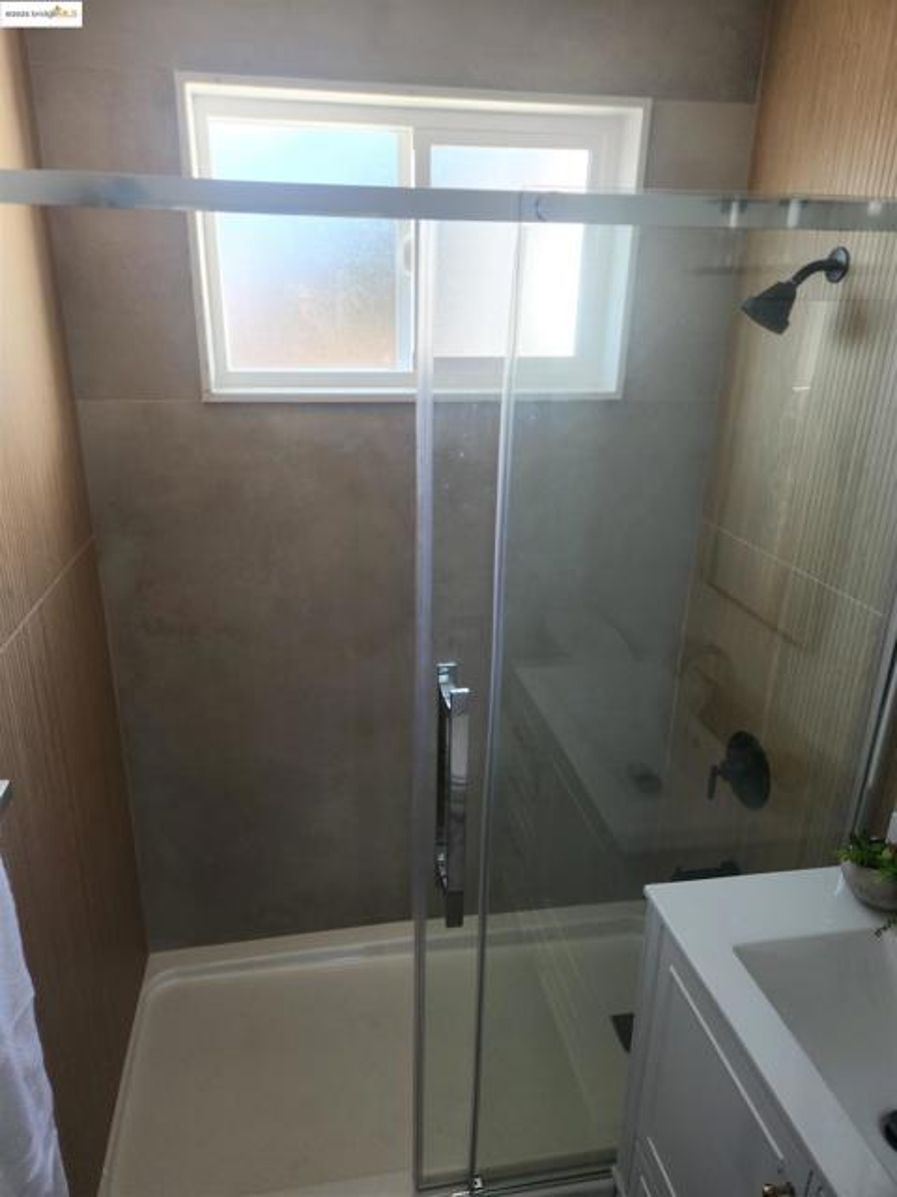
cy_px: 598
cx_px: 448
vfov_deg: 73.9
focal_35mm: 23
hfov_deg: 58.9
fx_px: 795
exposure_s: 1/60
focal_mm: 5.4
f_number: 1.8
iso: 50
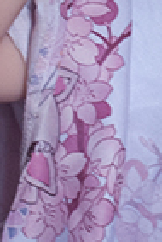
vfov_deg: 2.4
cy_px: 5
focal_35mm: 856
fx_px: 5764
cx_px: 380
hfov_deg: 1.6
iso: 500
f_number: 5.6
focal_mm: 90
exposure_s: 1/50
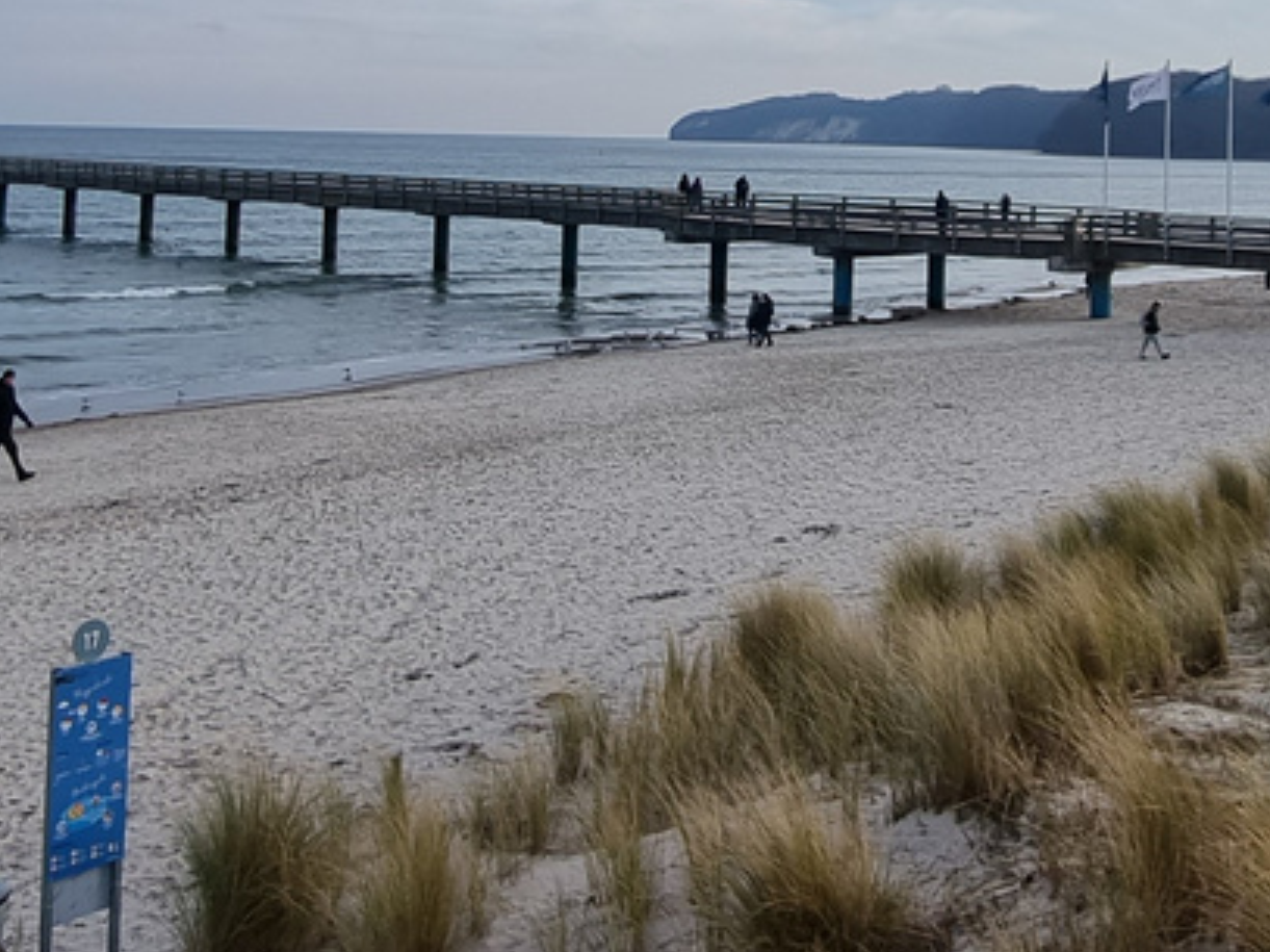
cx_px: 839
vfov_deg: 29.6
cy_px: 22
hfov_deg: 40.8
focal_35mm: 46
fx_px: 1687
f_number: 2.2
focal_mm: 2.2
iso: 50
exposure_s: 1/1604
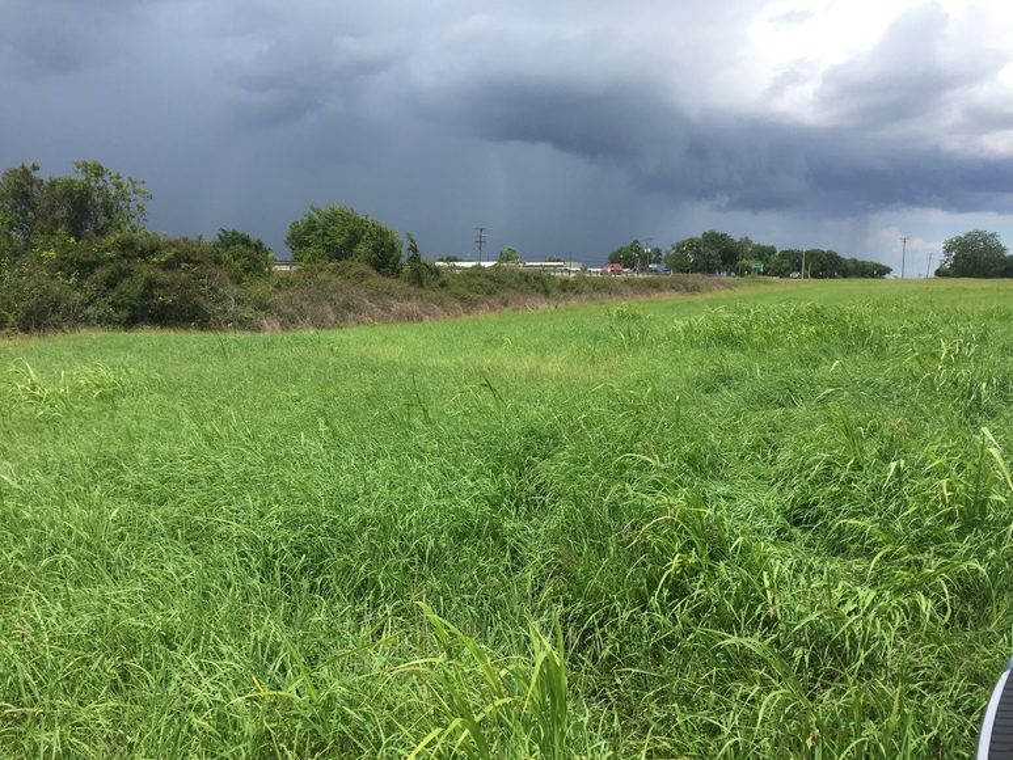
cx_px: 506
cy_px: 380
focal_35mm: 29
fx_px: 849
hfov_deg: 61.7
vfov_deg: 48.2
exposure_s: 1/2198
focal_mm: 4.15
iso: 32
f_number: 2.2
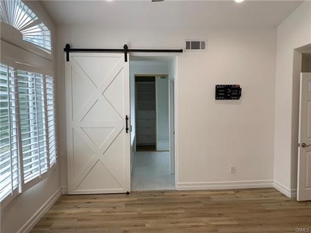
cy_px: 116
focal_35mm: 26
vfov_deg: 53.0
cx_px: 156
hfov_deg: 67.3
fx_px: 233
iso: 40
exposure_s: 1/120
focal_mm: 4.25
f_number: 1.8
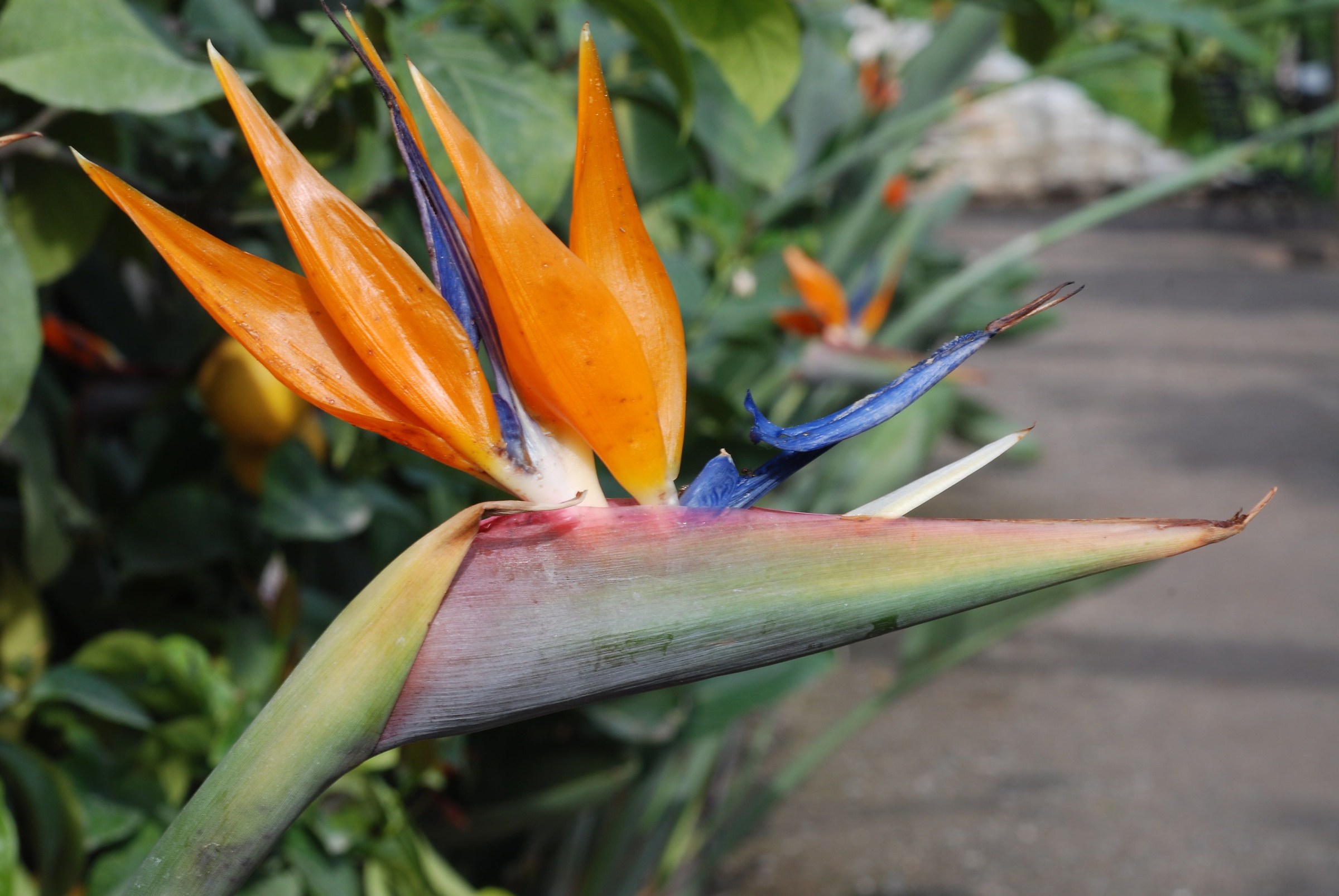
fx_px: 3351
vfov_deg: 15.2
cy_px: 448
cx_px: 670
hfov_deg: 22.6
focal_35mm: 90
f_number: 16
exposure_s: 1/30
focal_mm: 60
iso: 100
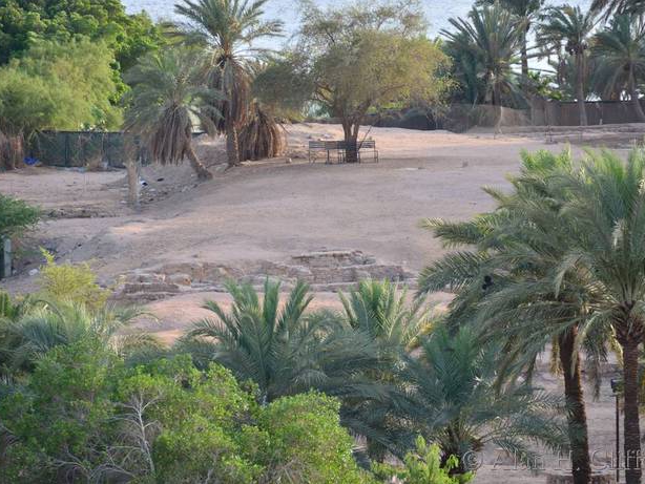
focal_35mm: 328
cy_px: 242
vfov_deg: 4.5
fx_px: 6114
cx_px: 340
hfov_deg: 6.0
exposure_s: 1/200
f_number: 5.6
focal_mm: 200
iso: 140
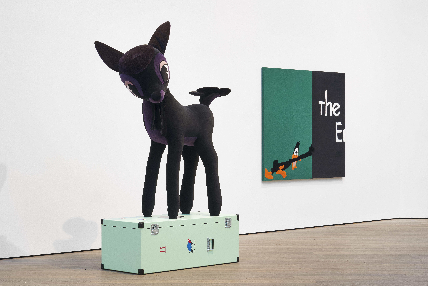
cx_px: 214
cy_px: 143
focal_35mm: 85
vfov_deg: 16.1
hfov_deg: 23.9
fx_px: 1010
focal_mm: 85
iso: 200
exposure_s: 1.6
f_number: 16
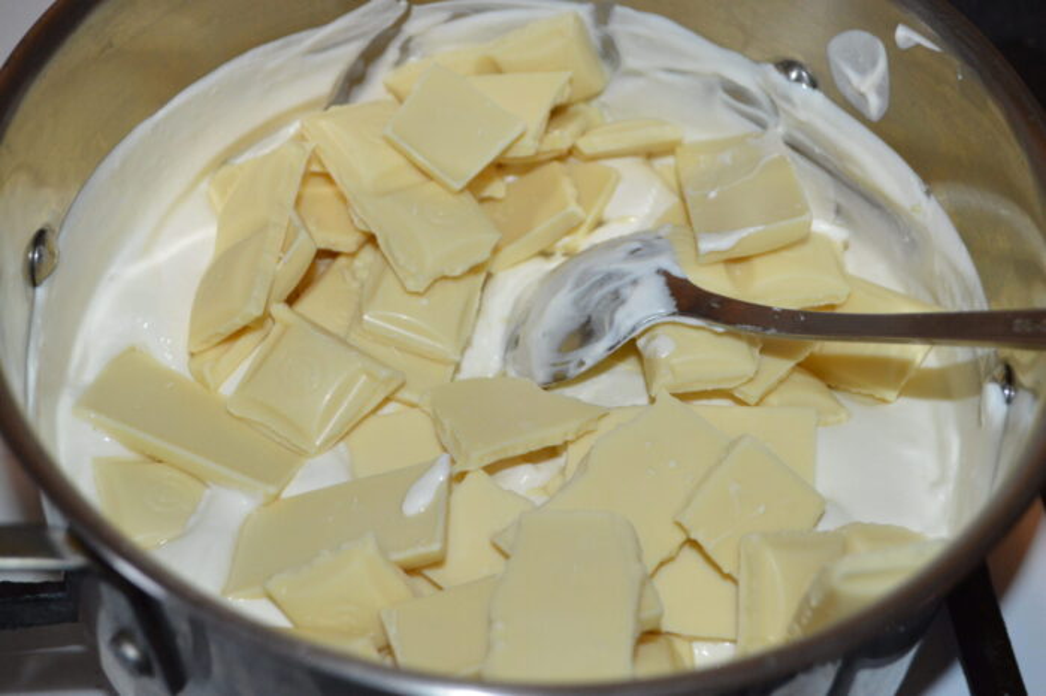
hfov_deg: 33.4
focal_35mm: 60
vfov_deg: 22.6
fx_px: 1742
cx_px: 523
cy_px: 348
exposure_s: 1/60
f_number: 5.3
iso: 1400
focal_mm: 40
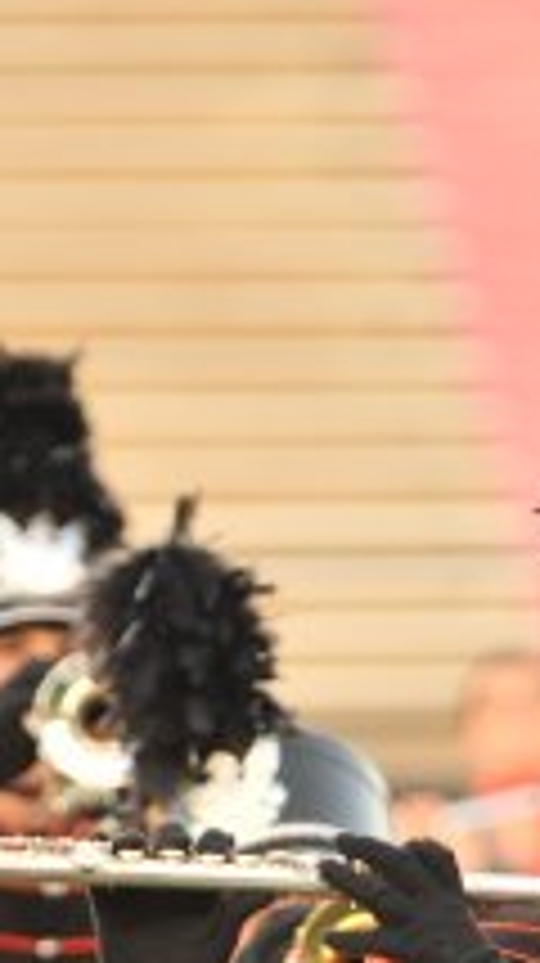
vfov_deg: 2.9
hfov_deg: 1.7
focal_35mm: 733
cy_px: 947
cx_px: 711
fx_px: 18702
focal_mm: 125
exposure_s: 1/250
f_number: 2.8
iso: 200
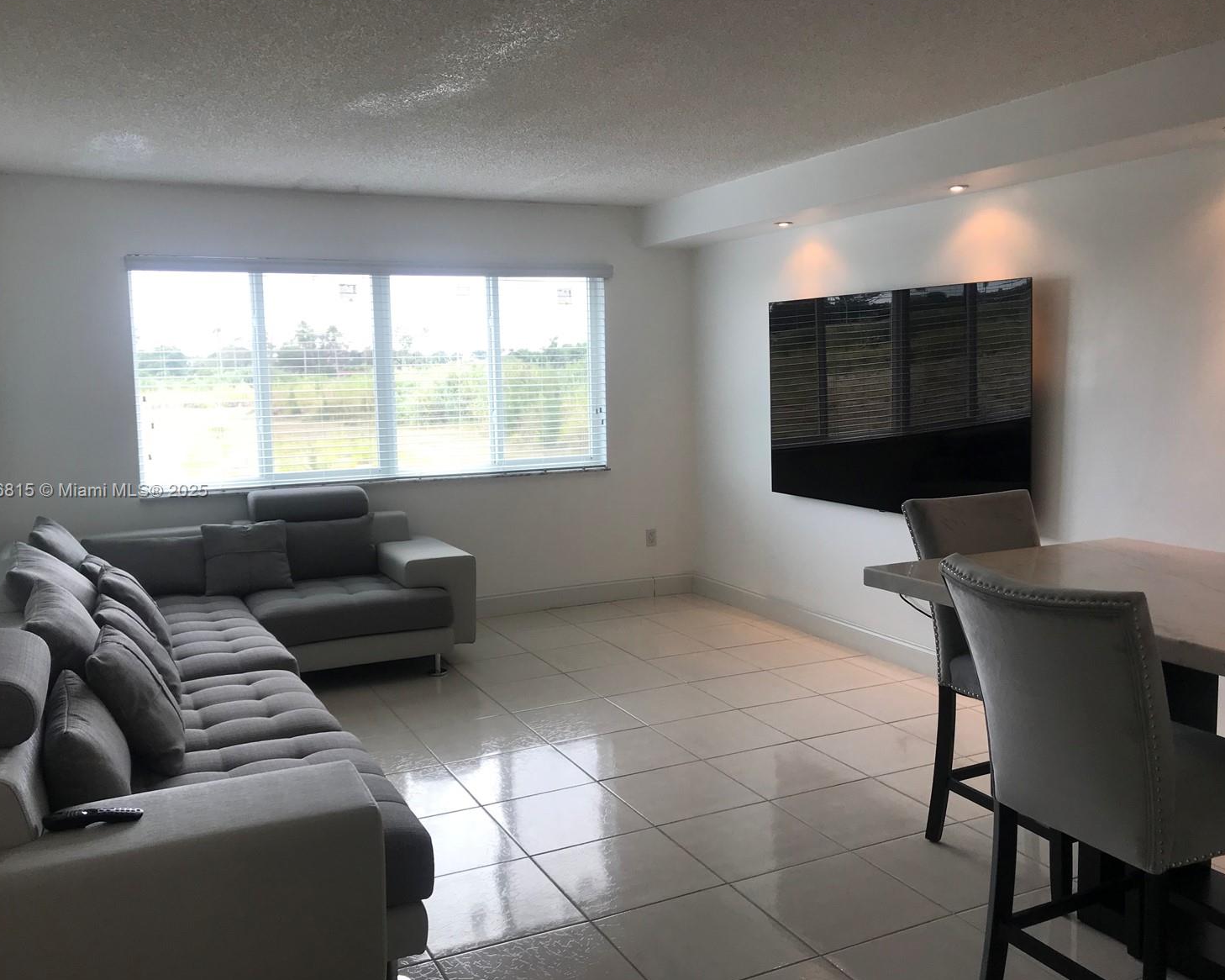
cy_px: 492
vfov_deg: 48.5
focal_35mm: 30
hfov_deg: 58.8
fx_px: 1088
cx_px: 611
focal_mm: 3.99
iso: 25
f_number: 1.8
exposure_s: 1/120
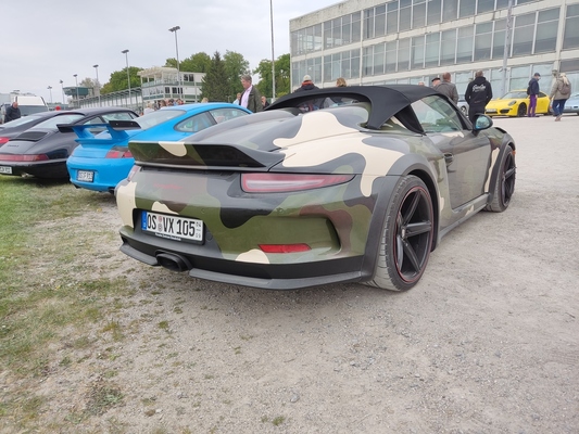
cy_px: 217
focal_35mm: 25
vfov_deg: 54.9
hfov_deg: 69.4
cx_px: 290
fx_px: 418
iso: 50
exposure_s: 1/597
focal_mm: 4.71
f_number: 1.79
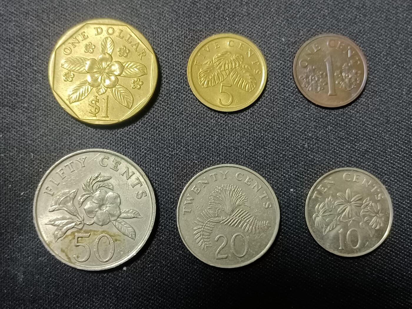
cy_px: 154
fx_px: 547
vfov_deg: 31.5
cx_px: 206
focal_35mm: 46
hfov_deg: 41.2
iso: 731
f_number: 1.8
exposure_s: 1/30
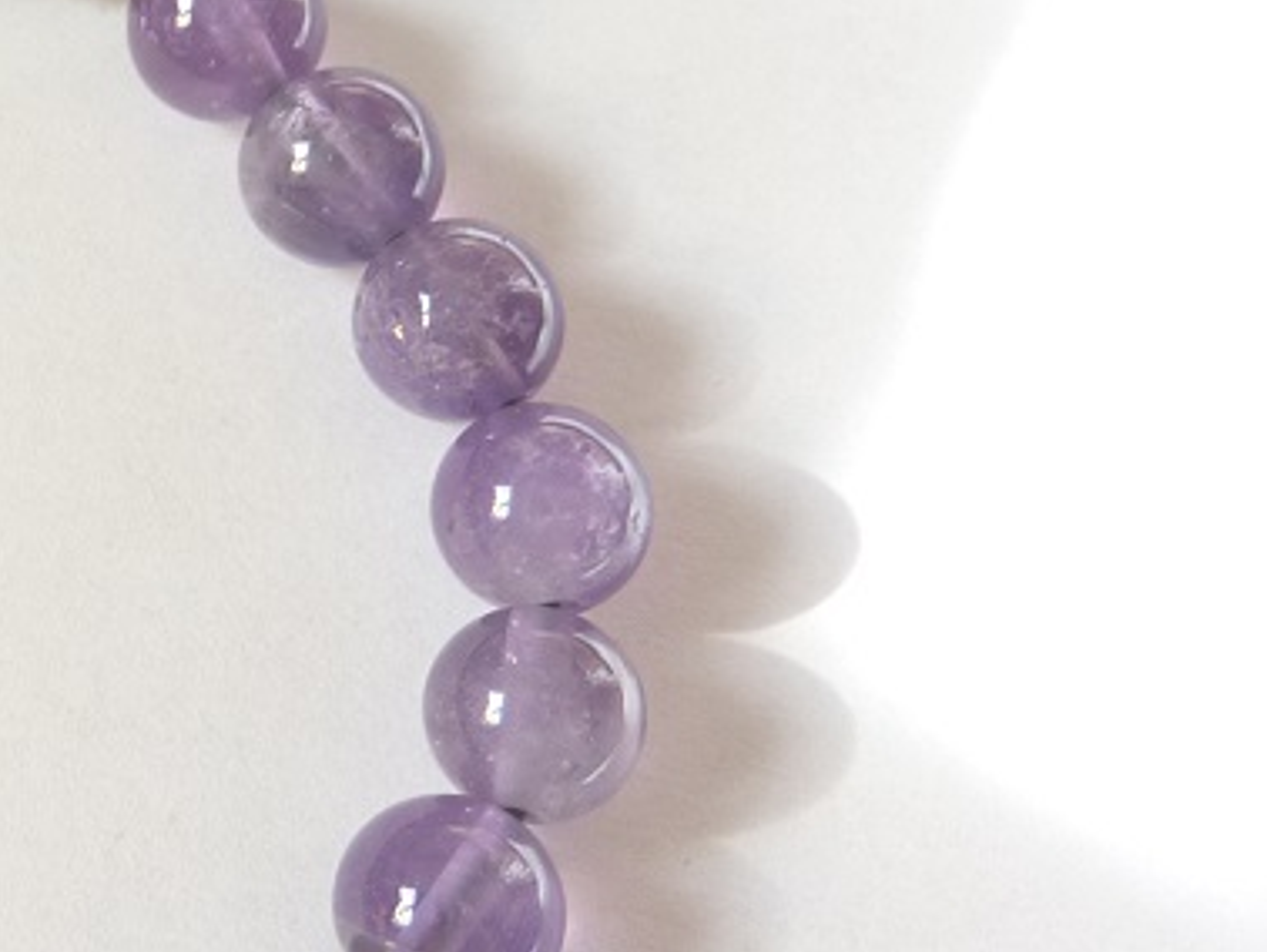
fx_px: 2234
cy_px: 292
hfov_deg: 27.9
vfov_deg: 23.9
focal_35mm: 61
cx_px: -241
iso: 100
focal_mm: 4.1
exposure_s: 1/30
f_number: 3.3
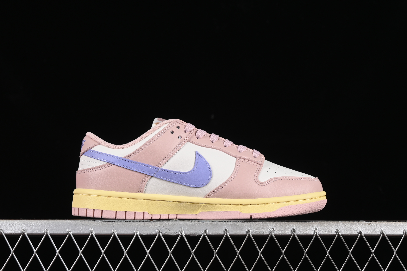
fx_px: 848
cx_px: 204
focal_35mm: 75
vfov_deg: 18.2
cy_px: 136
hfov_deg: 27.0
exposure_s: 1/80
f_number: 8
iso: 160
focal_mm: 50
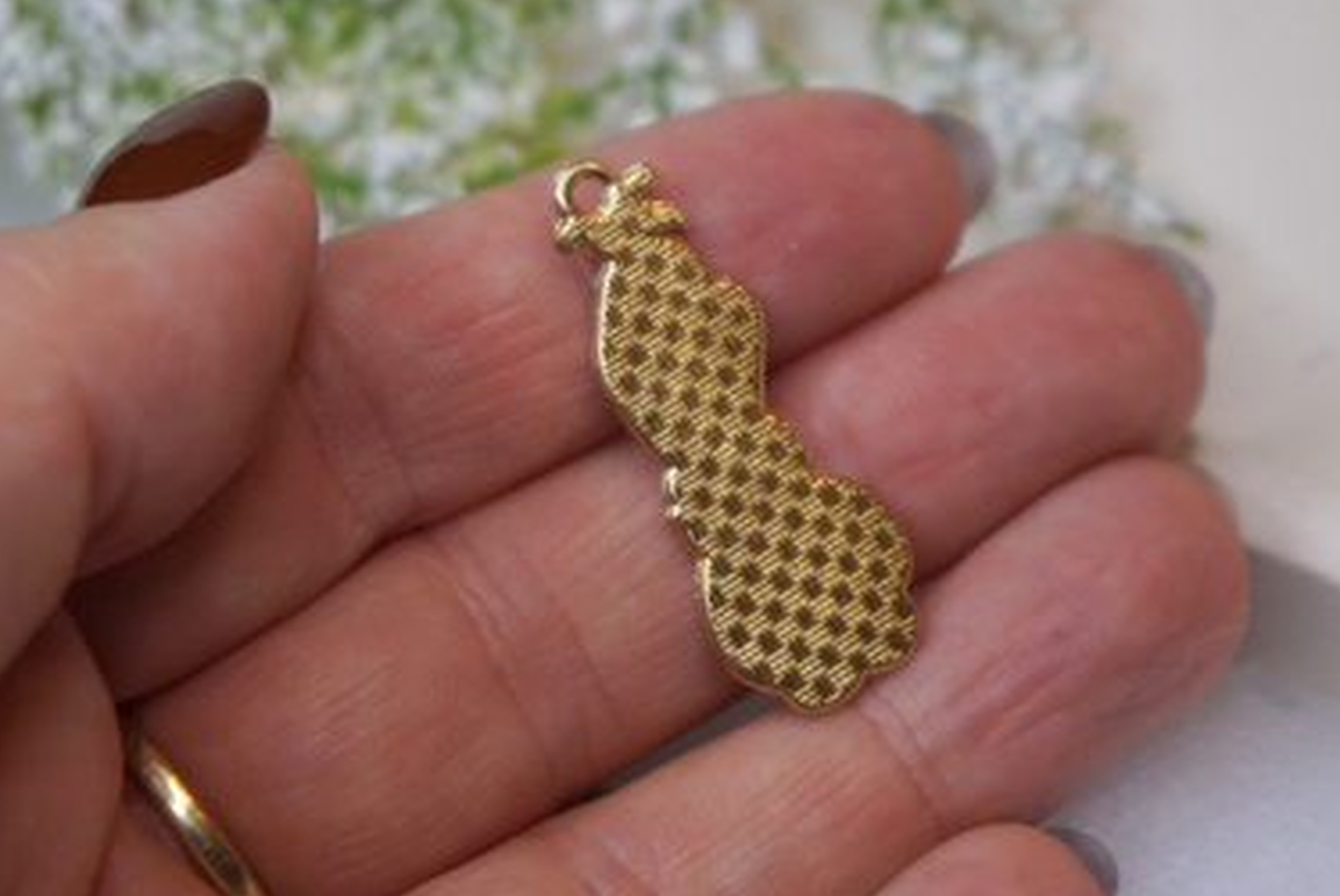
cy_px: 410
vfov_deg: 16.5
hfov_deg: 24.4
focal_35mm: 83
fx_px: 3092
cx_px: 749
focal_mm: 46
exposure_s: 1/80
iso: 1250
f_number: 5.6
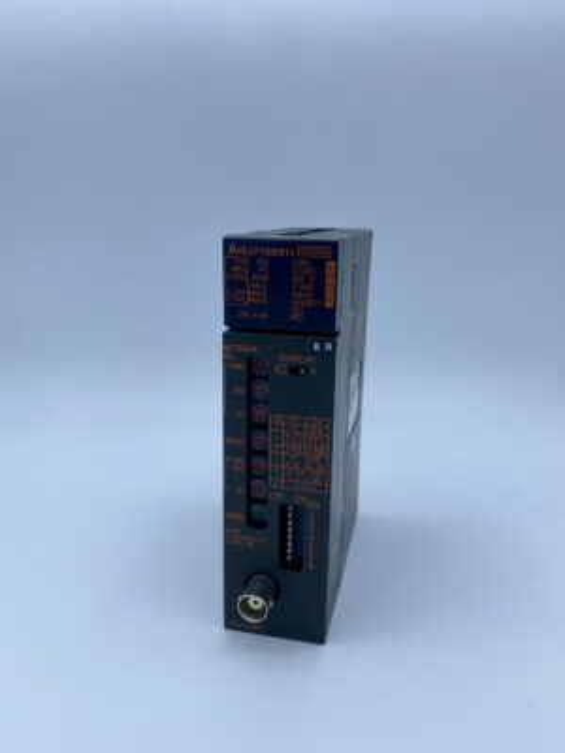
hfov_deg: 53.1
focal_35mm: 26
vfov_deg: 67.3
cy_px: 376
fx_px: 566
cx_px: 282
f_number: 1.8
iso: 32
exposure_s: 1/1232
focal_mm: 4.25
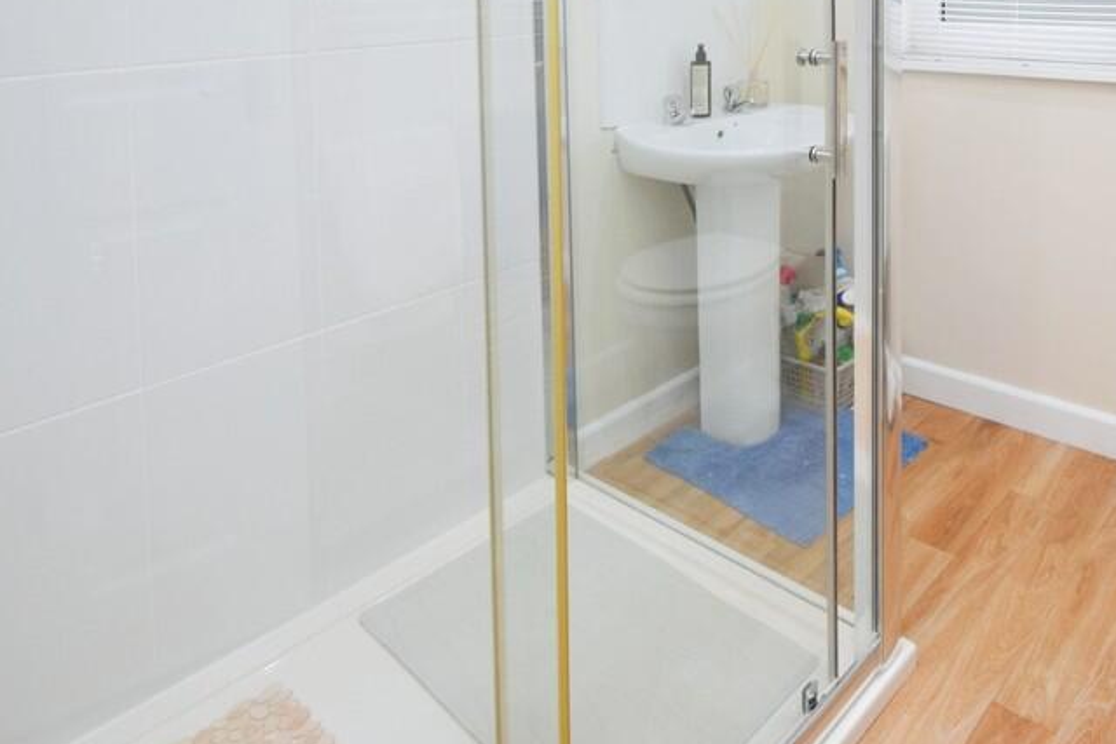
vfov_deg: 52.0
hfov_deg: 68.4
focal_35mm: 24
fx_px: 744
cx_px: 851
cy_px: 238
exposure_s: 1/60
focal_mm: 10
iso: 640
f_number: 4
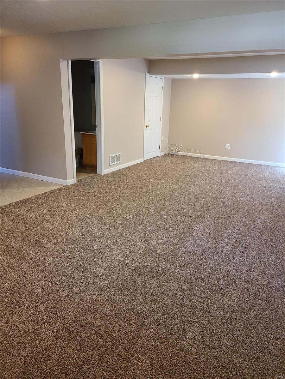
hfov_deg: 53.1
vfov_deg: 67.3
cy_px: 190
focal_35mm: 26
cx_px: 142
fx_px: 285
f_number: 1.8
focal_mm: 5.4
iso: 250
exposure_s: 1/59
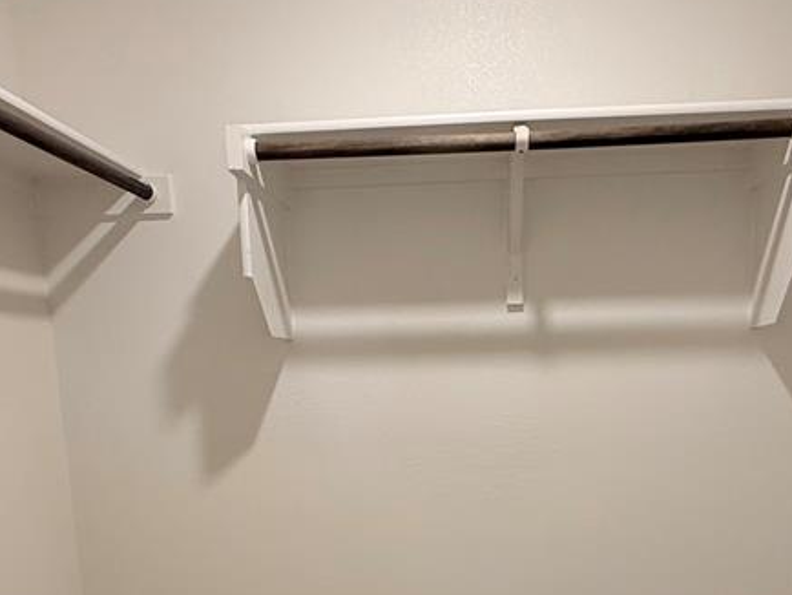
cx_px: 451
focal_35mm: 33
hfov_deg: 55.1
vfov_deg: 40.0
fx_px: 755
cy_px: 529
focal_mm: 2.22
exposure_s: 1/120
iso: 320
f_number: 2.2
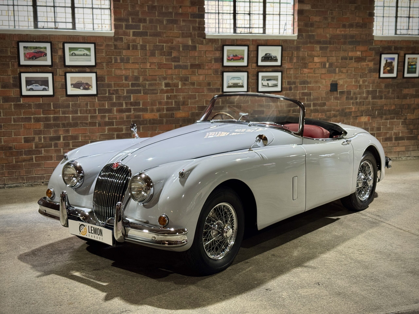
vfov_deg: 30.3
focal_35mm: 48
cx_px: 210
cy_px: 157
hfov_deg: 39.7
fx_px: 581
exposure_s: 1/50
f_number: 1.78
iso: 200
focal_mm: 6.76
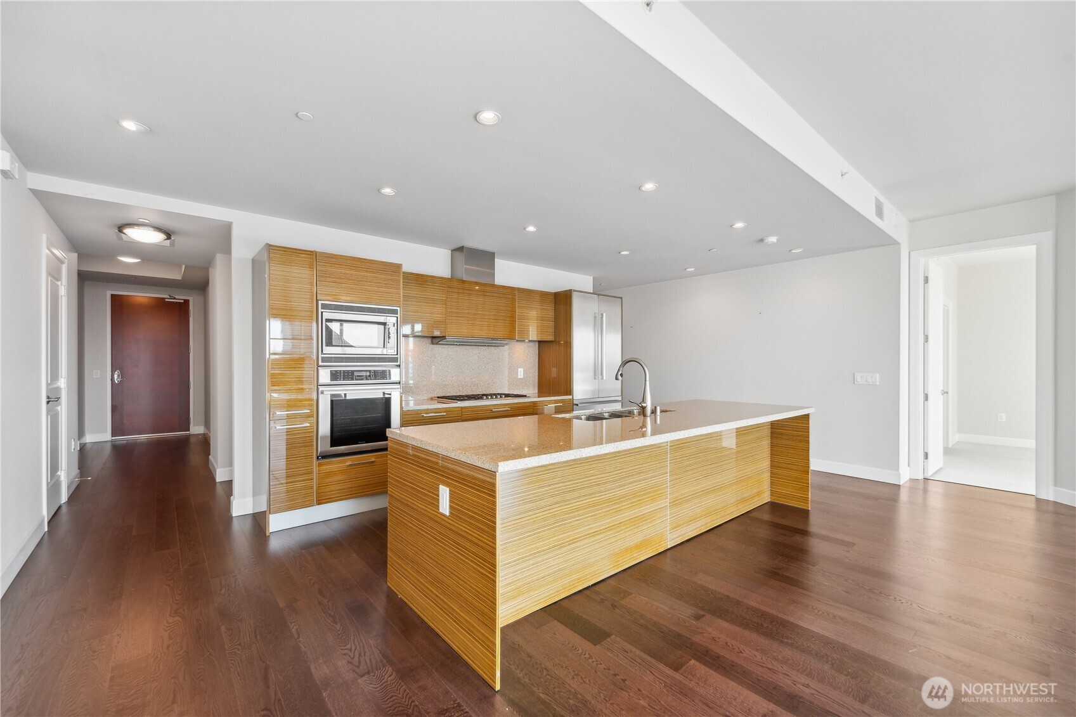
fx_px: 418
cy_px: 358
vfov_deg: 81.2
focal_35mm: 14
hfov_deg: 104.3
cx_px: 538
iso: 200
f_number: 8
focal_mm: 14
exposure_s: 1/80
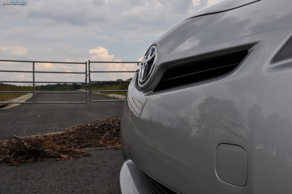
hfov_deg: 49.6
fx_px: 316
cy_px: 97
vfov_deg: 34.1
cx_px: 146
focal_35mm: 39
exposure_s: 1/200
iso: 200
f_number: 10
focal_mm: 26
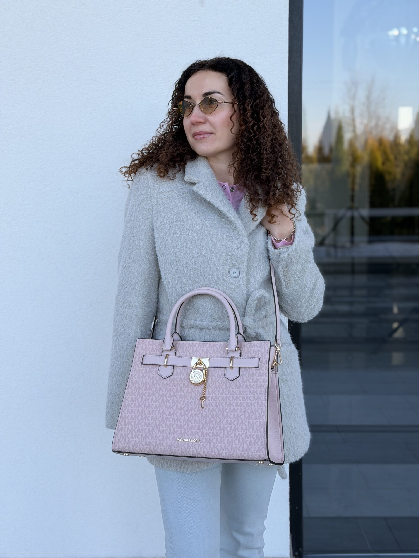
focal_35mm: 48
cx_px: 210
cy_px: 279
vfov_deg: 39.7
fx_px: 775
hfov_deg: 30.3
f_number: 1.78
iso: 64
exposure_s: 1/549
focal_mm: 6.76
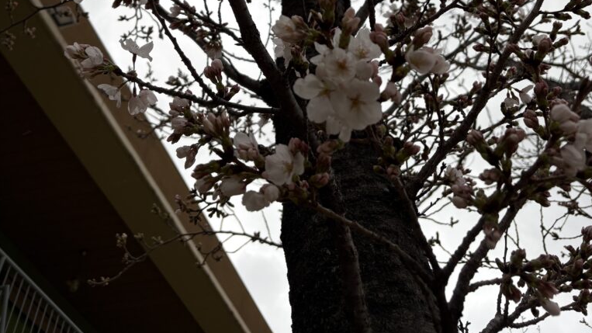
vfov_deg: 27.6
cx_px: 296
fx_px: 596
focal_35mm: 38
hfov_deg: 52.8
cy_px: -61
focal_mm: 5.96
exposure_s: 1/369
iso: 50
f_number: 1.6
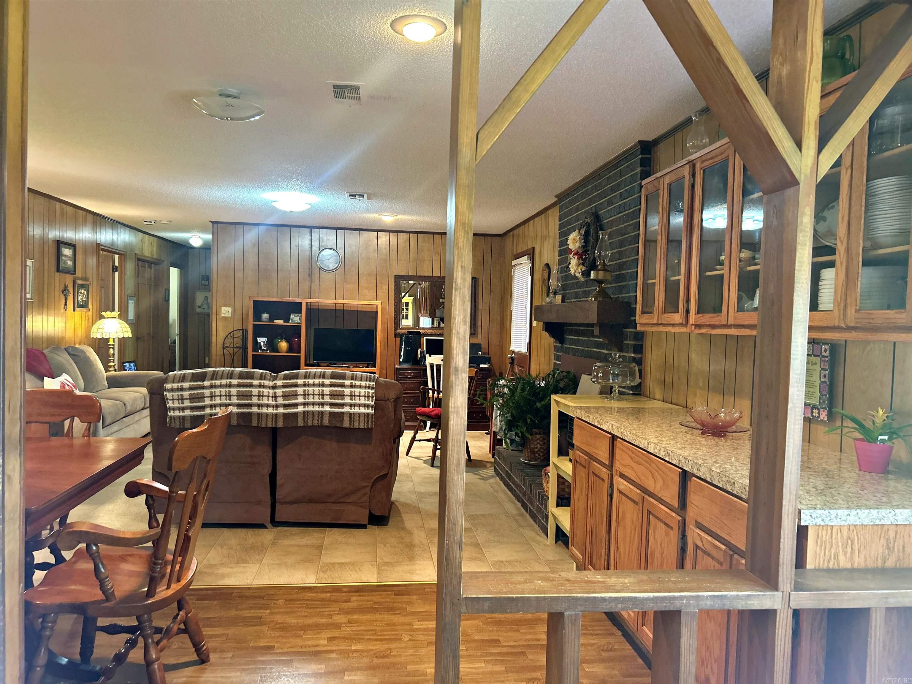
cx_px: 456
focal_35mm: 26
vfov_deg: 53.1
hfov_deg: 67.3
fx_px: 685
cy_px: 342
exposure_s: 1/60
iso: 320
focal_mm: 5.7
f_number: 1.5
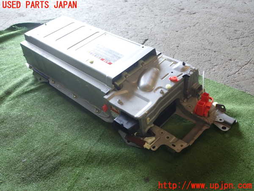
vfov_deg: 39.7
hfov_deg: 51.4
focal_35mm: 36
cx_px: 127
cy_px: 96
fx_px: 264
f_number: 2.5
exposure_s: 1/60
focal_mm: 6.37
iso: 200
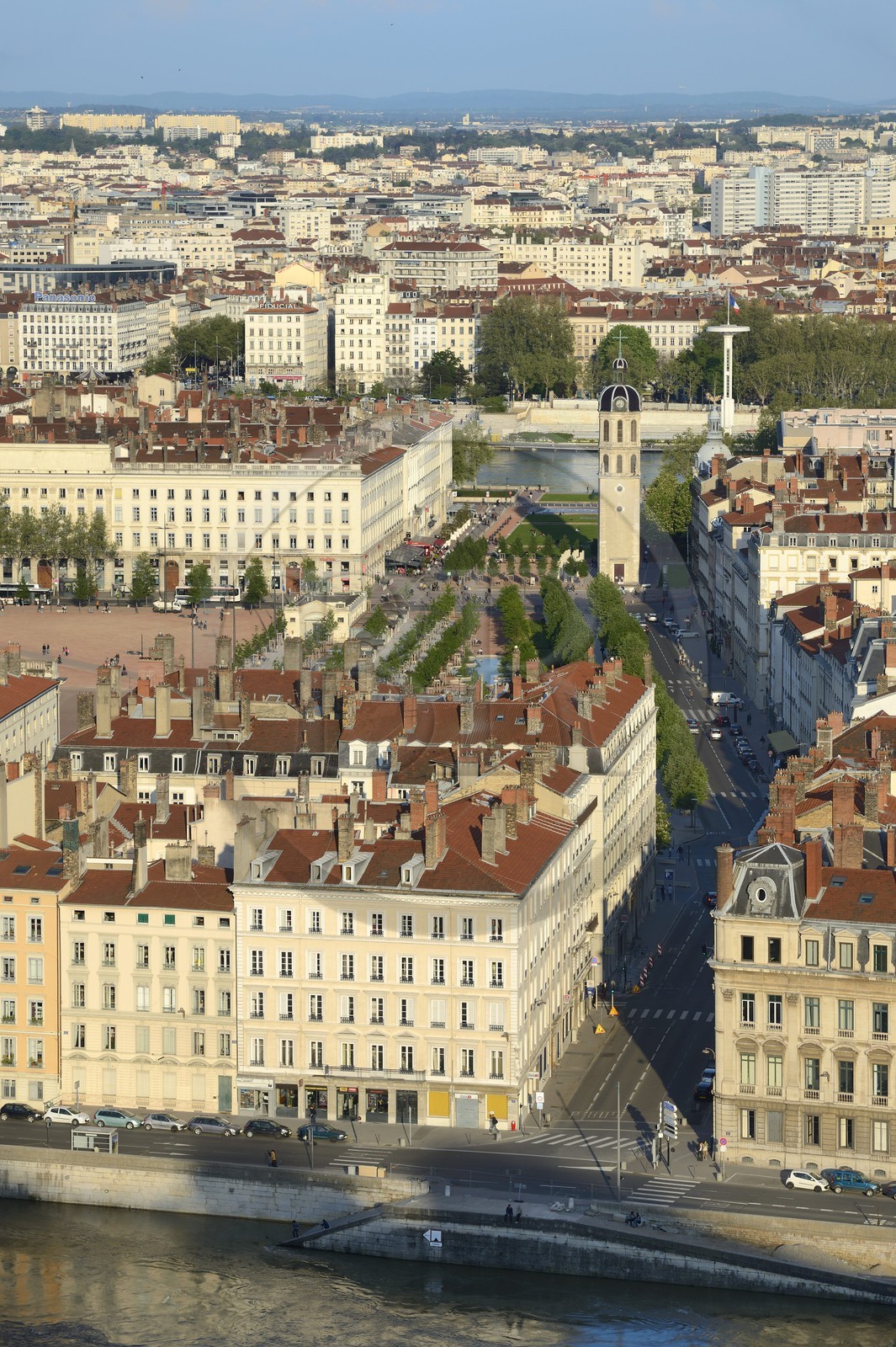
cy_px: 674
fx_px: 4559
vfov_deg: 16.8
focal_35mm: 122
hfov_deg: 11.2
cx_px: 448
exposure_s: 1/320
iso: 200
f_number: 9
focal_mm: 122
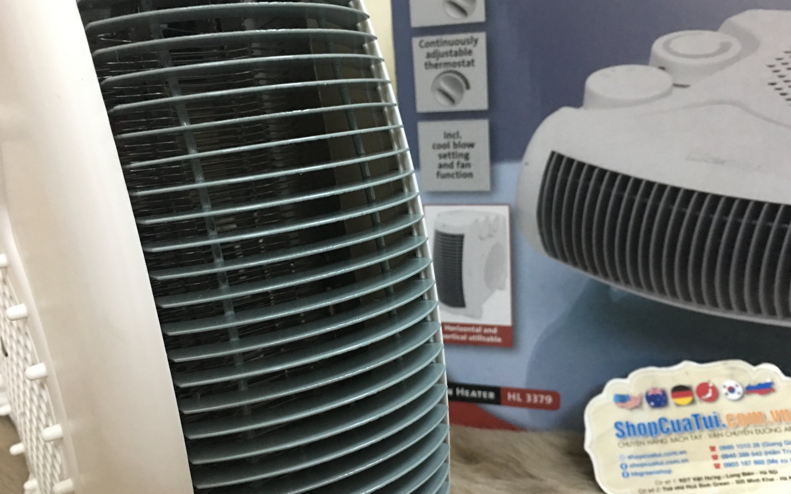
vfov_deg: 40.6
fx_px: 668
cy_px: 258
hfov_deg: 61.2
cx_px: 396
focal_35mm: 31
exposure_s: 1/8
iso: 160
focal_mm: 4.15
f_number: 2.2
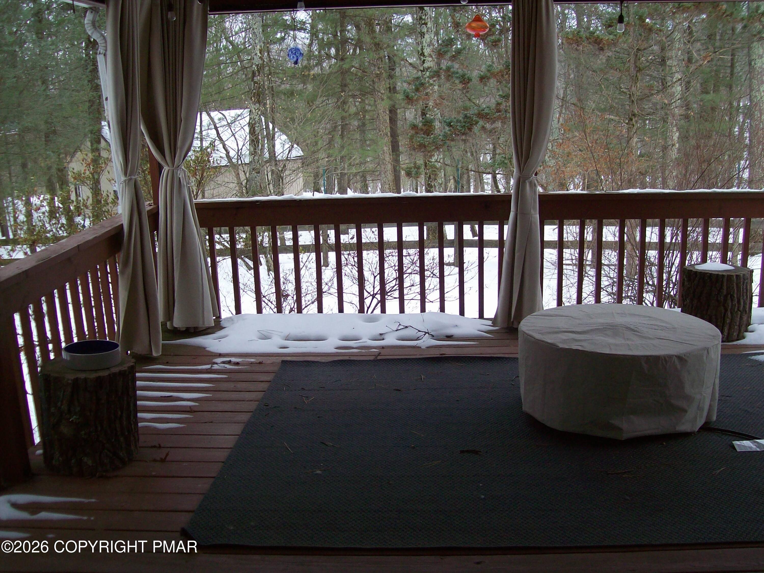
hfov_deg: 51.4
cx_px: 382
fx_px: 795
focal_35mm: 36
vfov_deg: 39.7
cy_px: 286
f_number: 2.7
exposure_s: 1/77.9
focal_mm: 6
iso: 80
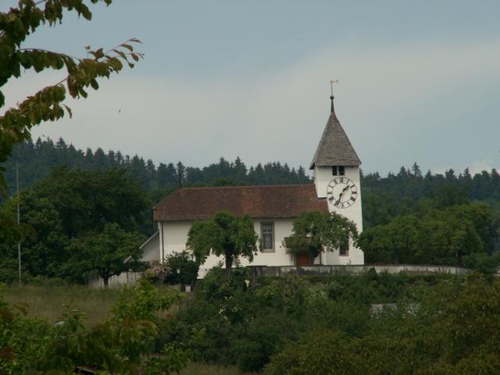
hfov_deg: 6.6
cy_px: 188
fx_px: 4304
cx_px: 250
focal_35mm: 298
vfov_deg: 5.0
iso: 50
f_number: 8
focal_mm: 48.86
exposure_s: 1/200
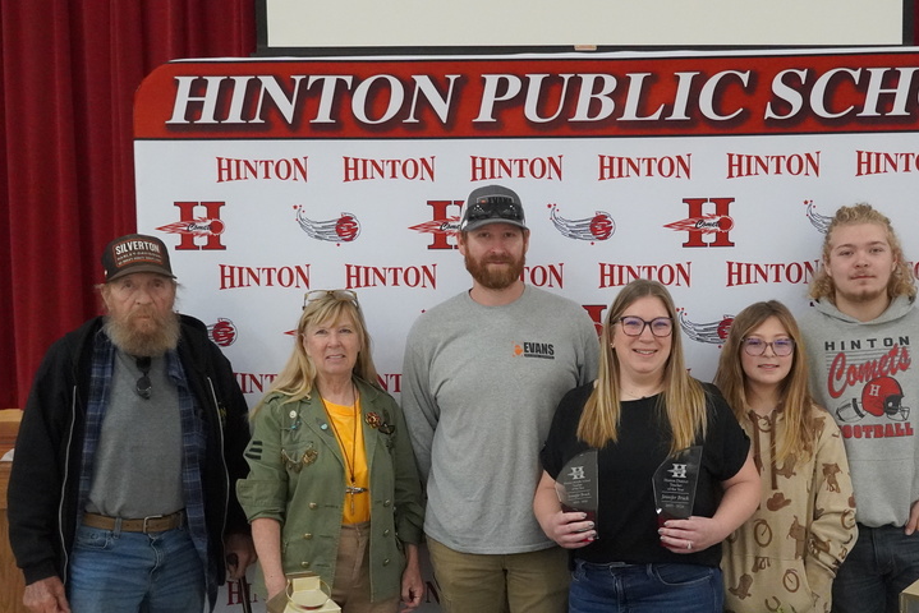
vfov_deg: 28.5
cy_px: 416
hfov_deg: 41.6
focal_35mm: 47
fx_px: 1200
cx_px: 571
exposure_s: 1/160
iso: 6400
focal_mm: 22
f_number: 4
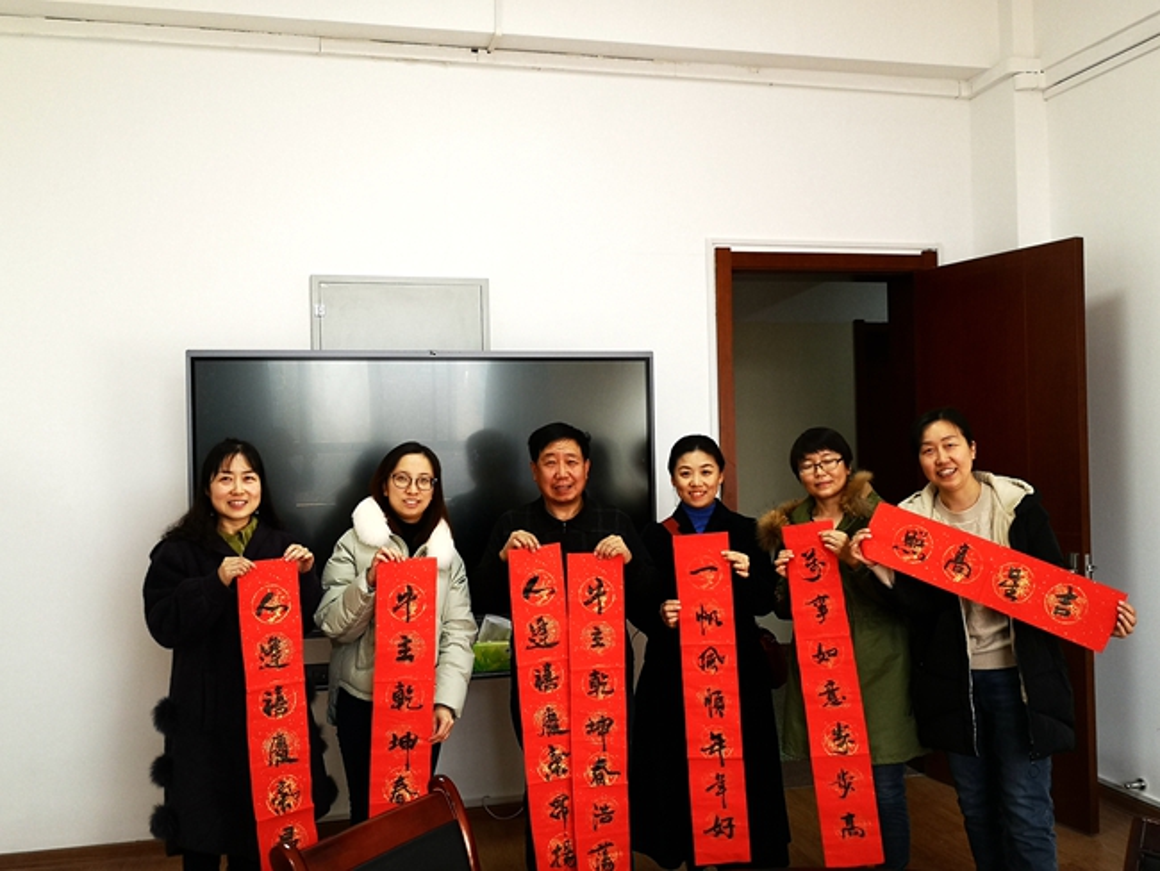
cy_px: 436
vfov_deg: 43.0
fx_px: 1106
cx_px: 580
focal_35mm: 33
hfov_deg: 55.3
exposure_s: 1/100
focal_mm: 3.95
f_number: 1.8
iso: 80
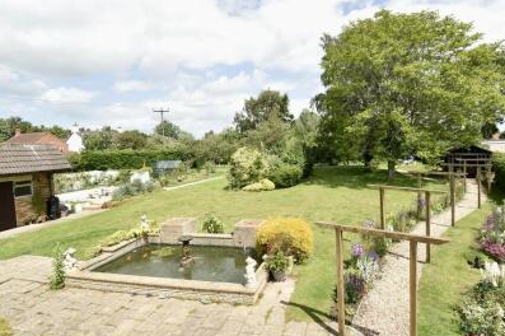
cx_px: 294
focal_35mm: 18
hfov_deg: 89.3
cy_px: 158
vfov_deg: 67.2
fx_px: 252
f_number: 10
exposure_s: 1/200
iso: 200
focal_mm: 10
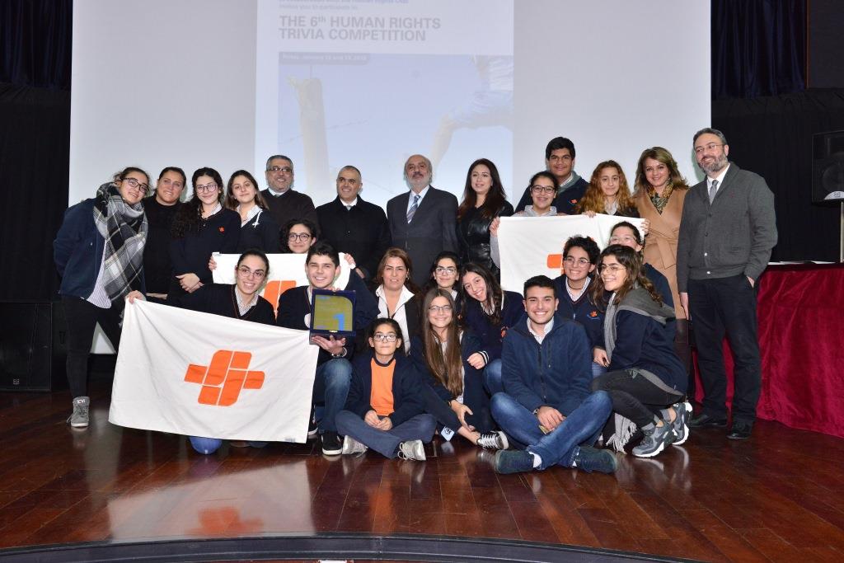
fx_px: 727
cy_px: 282
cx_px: 422
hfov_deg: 60.3
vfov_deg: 42.3
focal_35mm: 31
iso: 1600
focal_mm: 31
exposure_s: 1/100
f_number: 7.1
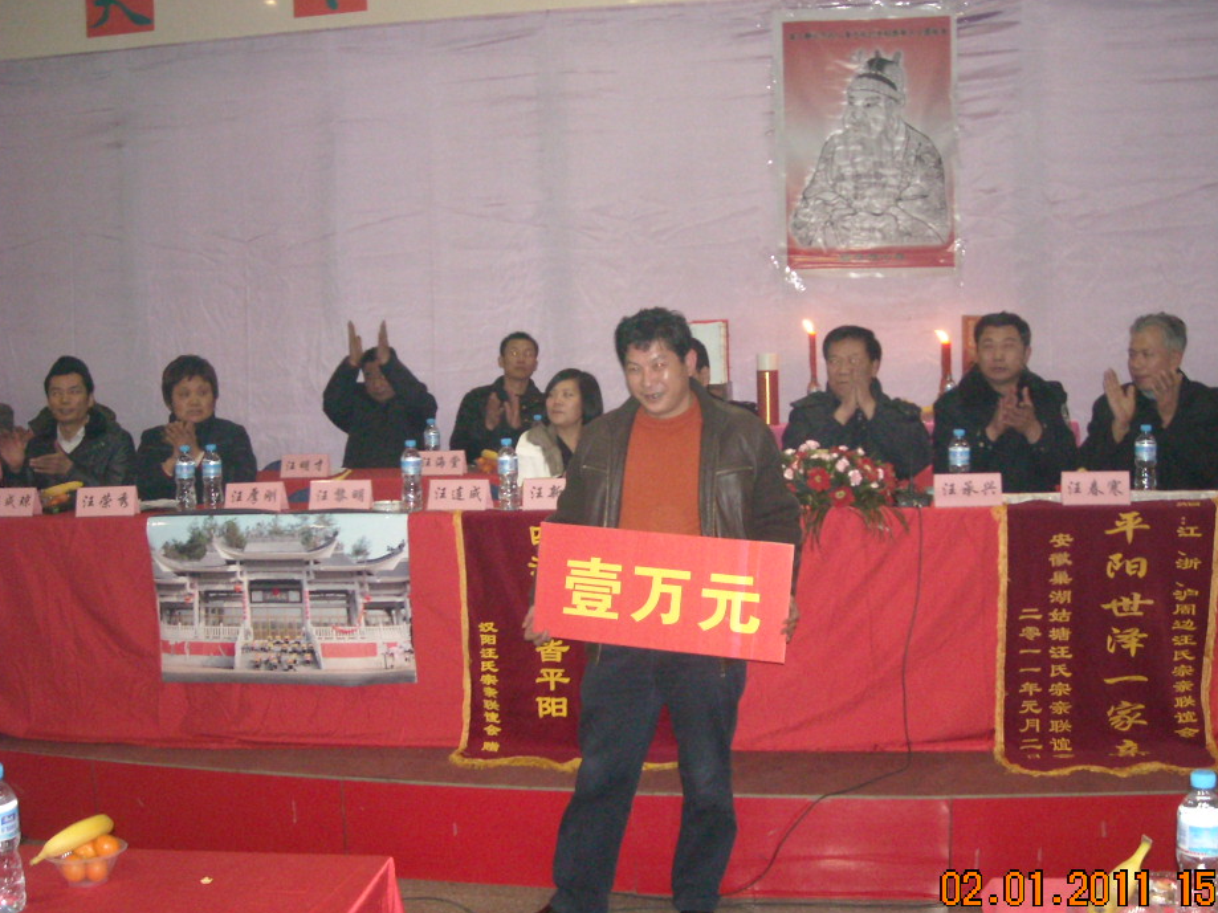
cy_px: 486
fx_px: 1372
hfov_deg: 47.8
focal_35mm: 39
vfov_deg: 36.8
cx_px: 659
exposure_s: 1/60
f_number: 2.8
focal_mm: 5.7
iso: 565
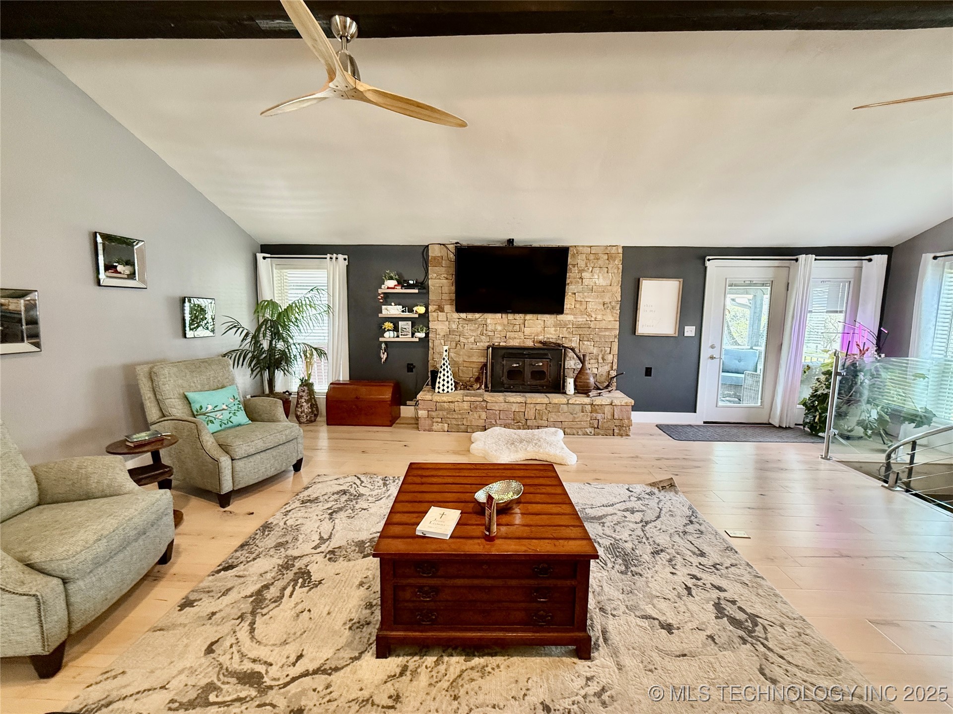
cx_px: 476
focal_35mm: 14
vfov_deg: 85.7
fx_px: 385
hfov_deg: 102.1
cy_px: 357
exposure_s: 1/120
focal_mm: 2.22
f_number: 2.2
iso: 400
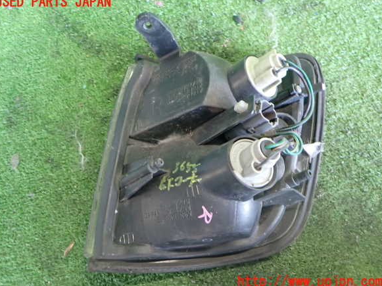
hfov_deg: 58.4
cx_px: 189
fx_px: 342
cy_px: 142
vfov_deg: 45.4
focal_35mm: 31
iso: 640
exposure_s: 1/30
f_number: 2.3
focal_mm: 5.4
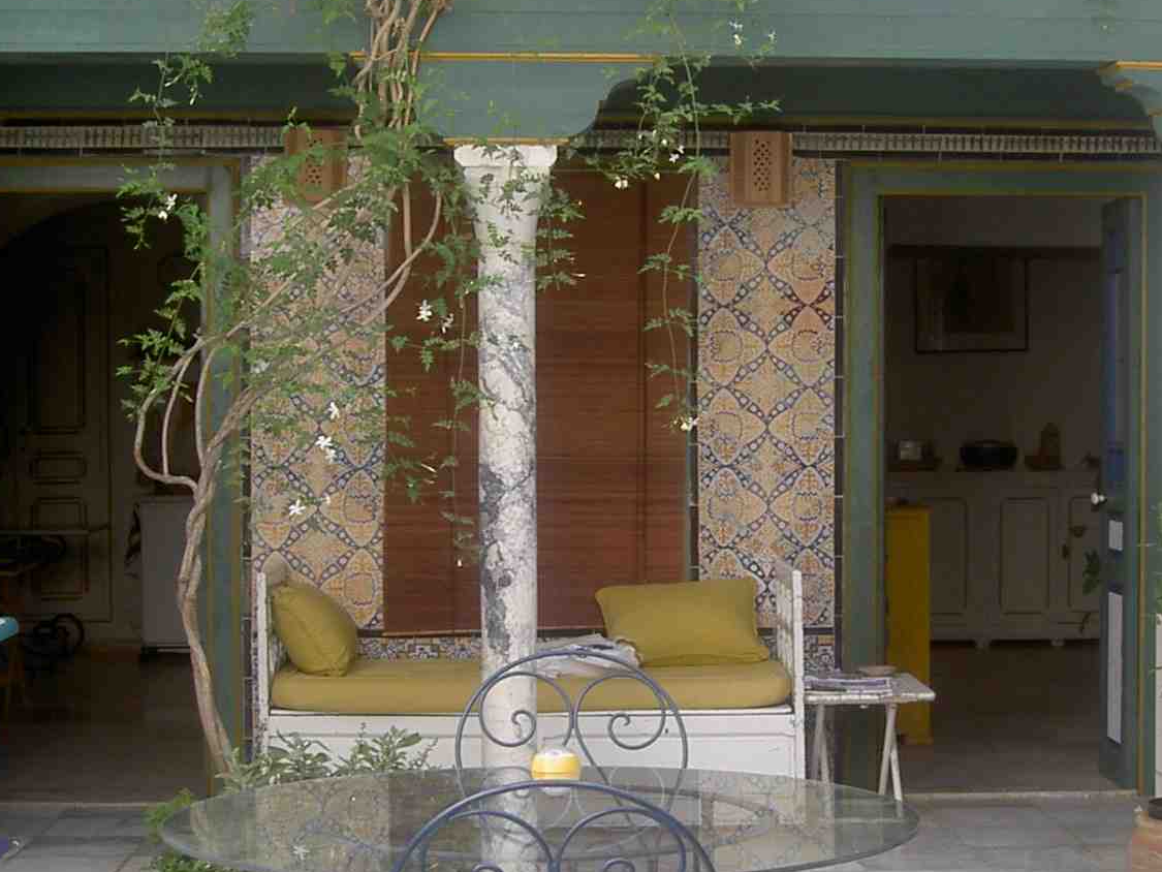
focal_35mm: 71
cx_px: 603
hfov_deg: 27.4
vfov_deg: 20.7
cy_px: 547
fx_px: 2384
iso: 100
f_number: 4.7
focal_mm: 8
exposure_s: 1/118
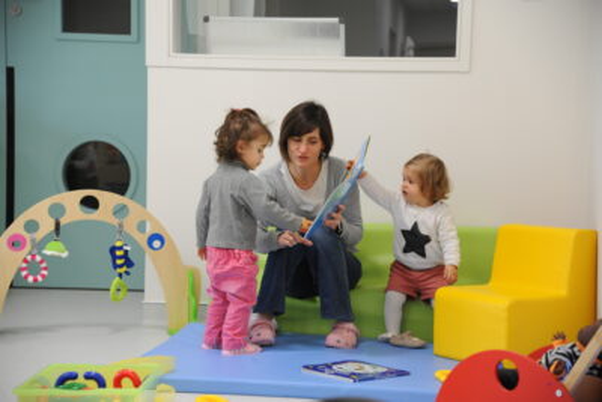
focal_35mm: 78
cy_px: 201
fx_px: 1305
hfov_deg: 26.0
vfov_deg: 17.5
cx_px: 301
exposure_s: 1/125
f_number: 4.5
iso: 2000
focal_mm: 78
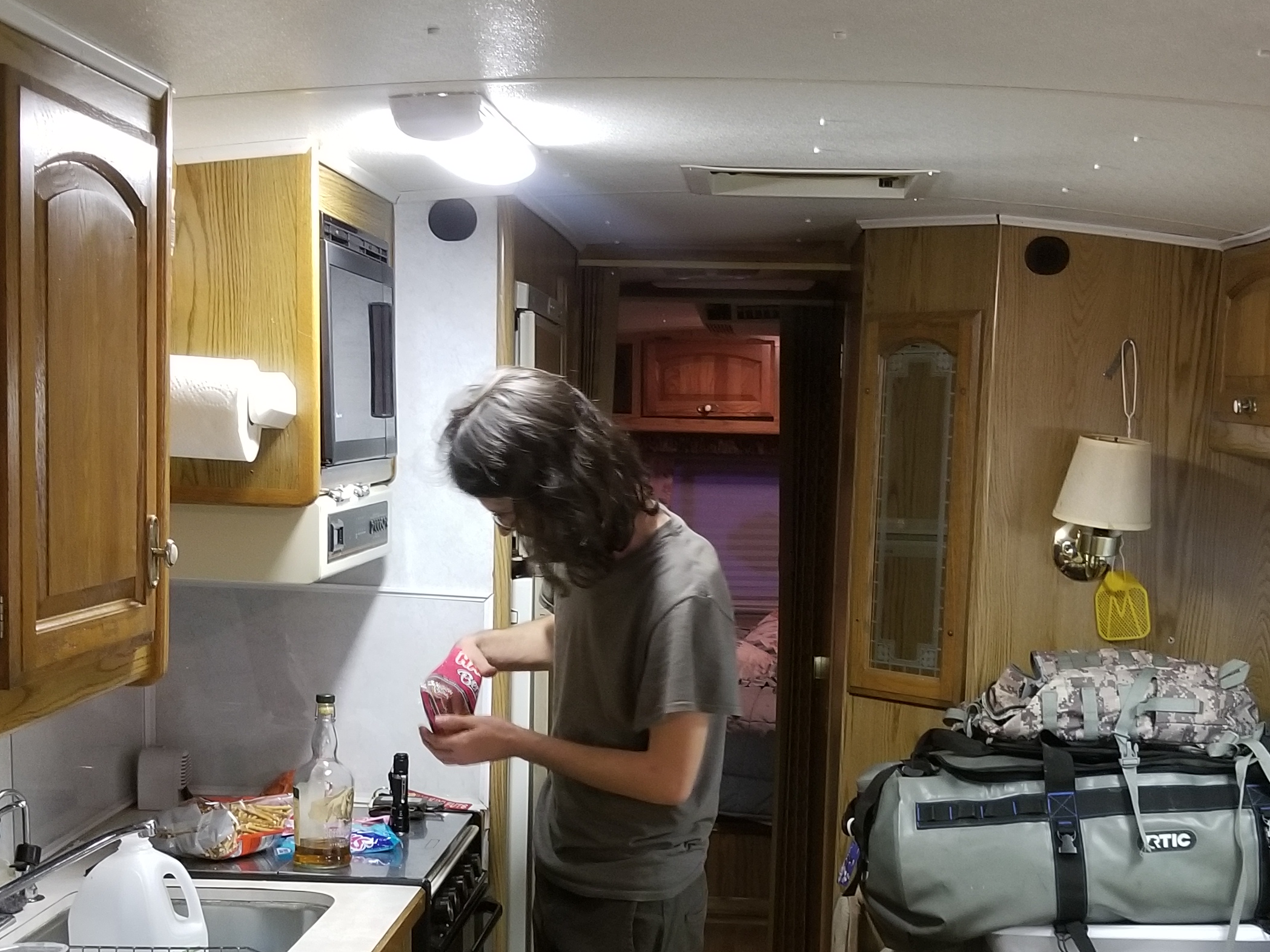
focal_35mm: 50
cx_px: 673
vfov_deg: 28.7
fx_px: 1834
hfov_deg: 38.2
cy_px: 710
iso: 200
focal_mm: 4.25
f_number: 1.7
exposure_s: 1/15
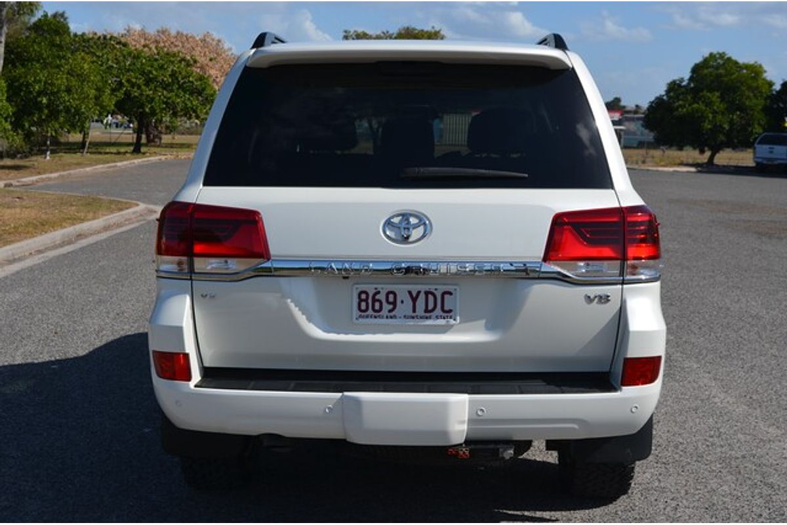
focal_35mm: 57
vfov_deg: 23.8
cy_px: 262
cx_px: 394
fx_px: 1246
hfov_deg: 35.1
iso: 100
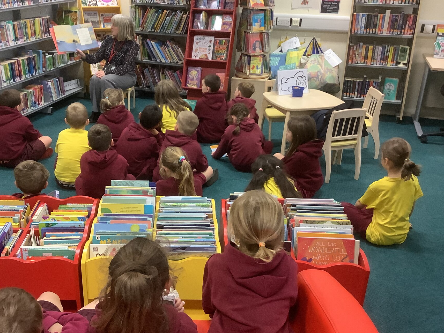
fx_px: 475
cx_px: 180
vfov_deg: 38.7
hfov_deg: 49.9
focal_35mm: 37
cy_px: 170
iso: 250
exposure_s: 1/60
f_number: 2.4
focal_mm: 3.3
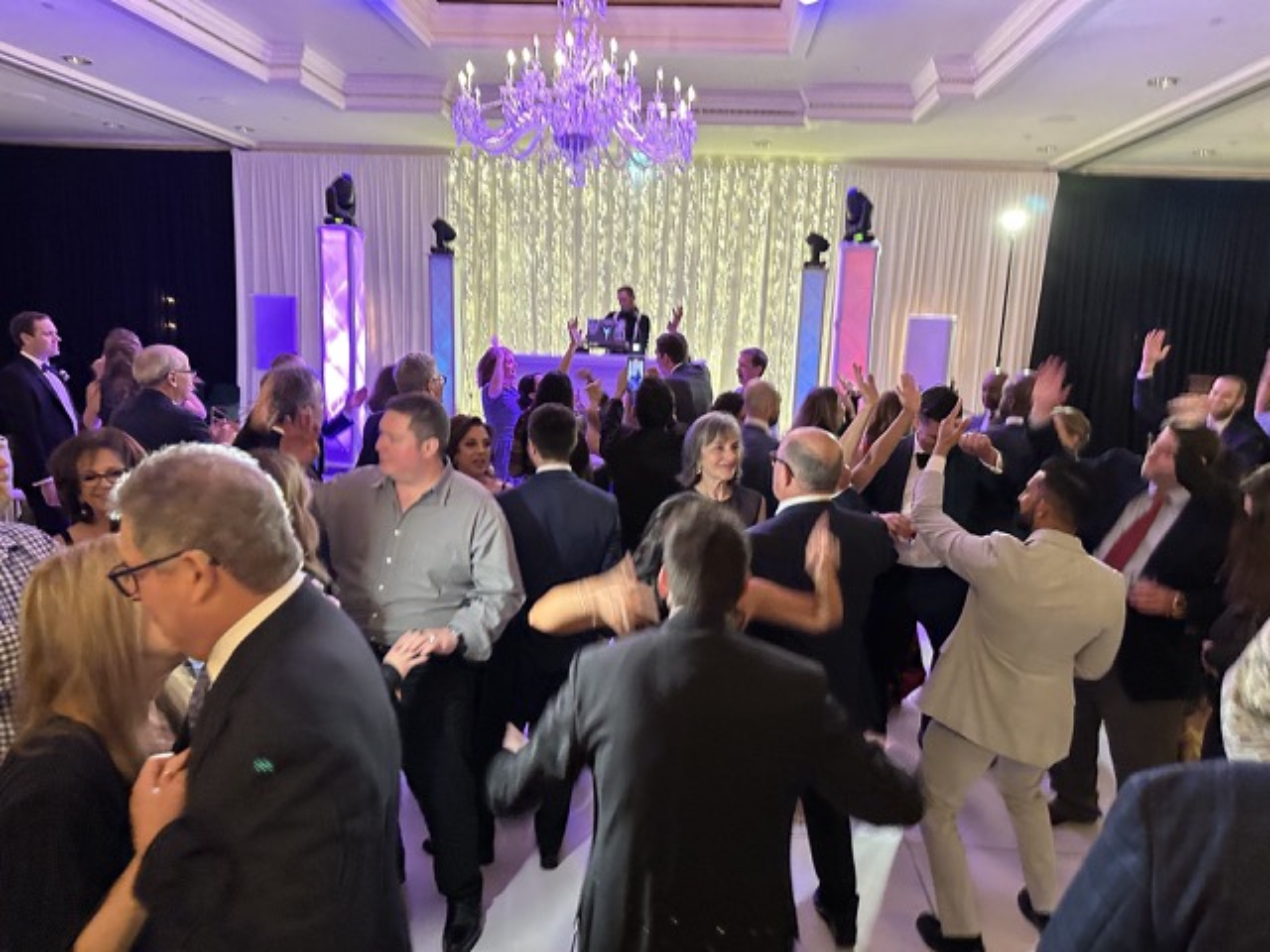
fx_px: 881
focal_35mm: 24
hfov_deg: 71.6
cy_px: 476
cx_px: 635
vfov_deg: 56.8
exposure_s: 1/30
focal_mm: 6.86
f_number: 1.78
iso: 1000
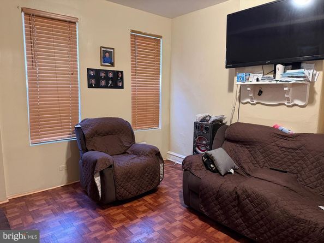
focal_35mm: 24
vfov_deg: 56.8
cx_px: 162
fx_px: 225
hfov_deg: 71.6
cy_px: 122
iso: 400
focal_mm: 6.76
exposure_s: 1/60
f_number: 1.78
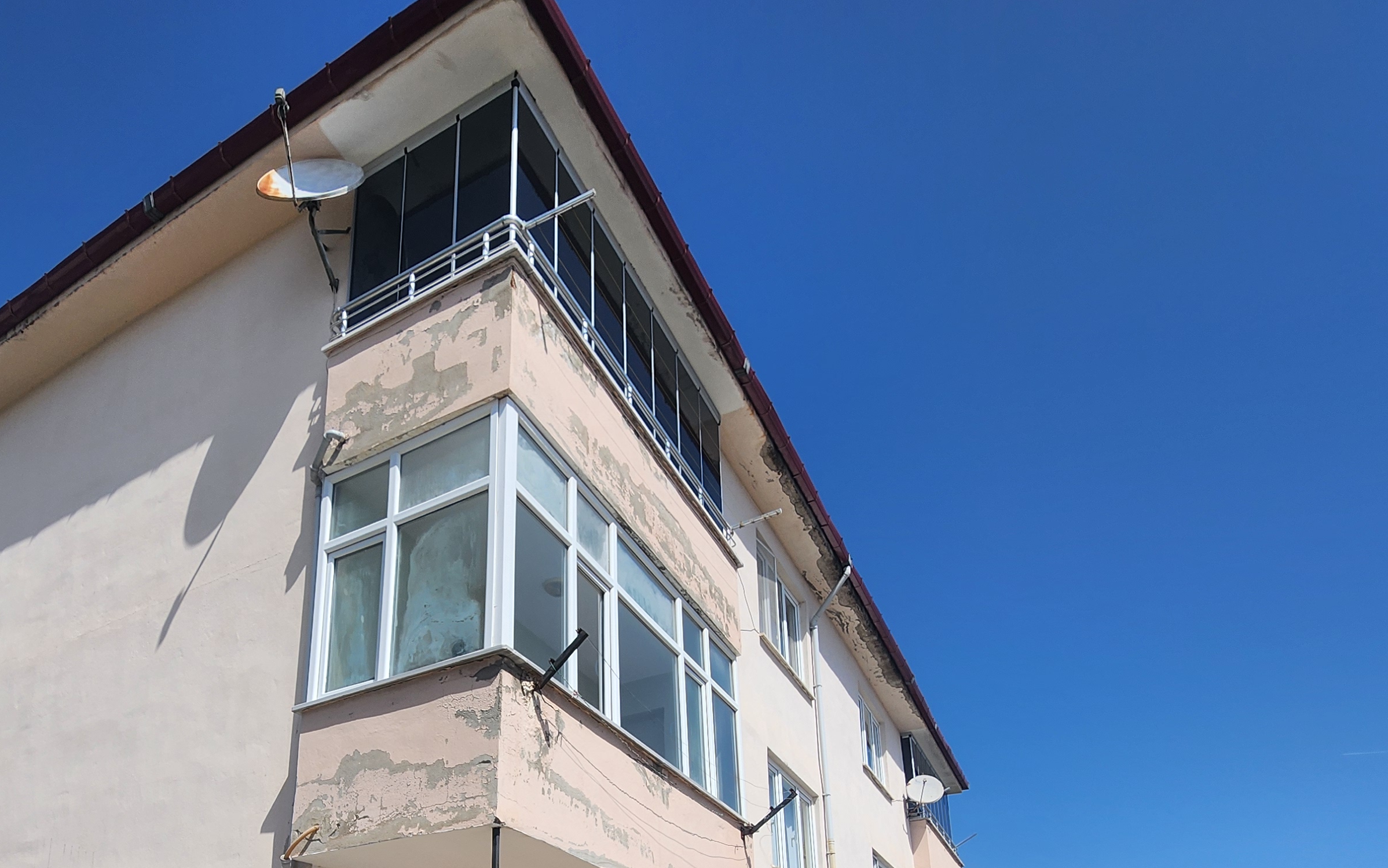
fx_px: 870
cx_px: 563
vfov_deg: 45.5
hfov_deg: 76.4
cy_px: 849
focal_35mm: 23
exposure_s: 1/3092
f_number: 2.2
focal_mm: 2.2
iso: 50
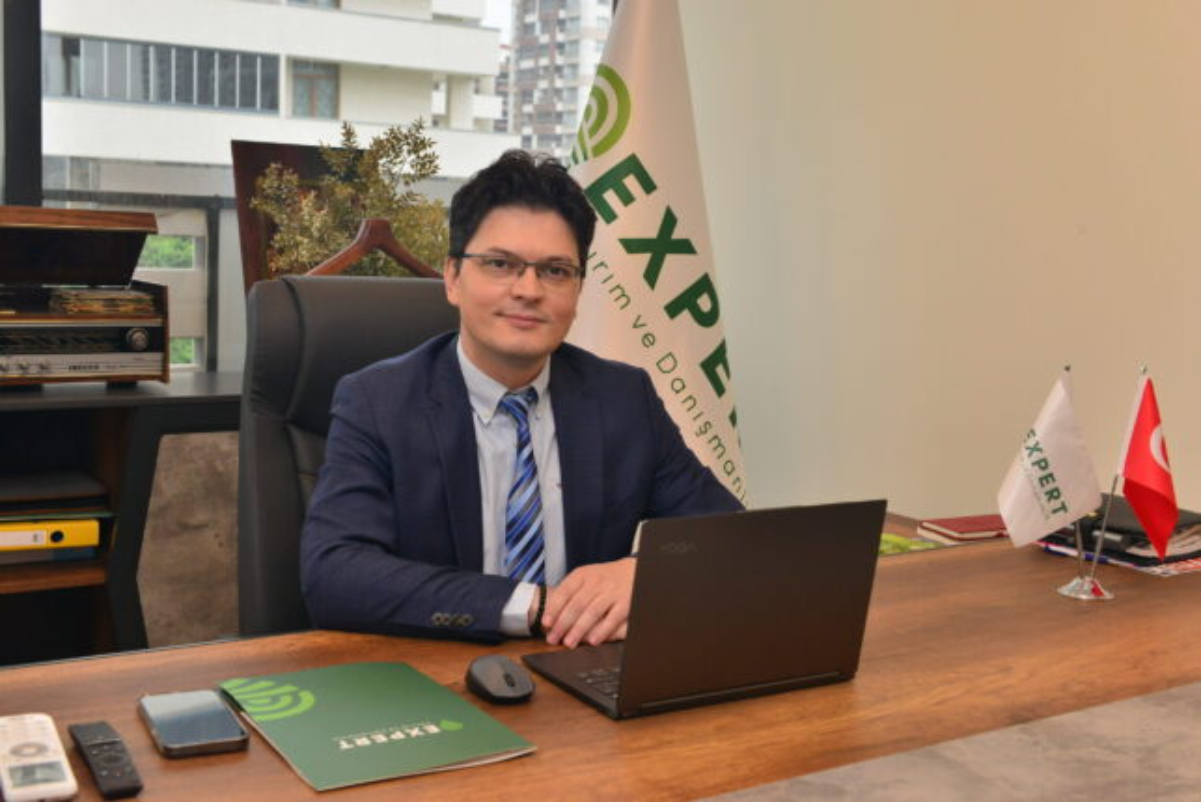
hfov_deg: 44.5
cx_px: 600
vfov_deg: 30.5
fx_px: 1468
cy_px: 401
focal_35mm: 44
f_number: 8
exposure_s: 1/200
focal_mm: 44
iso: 1250
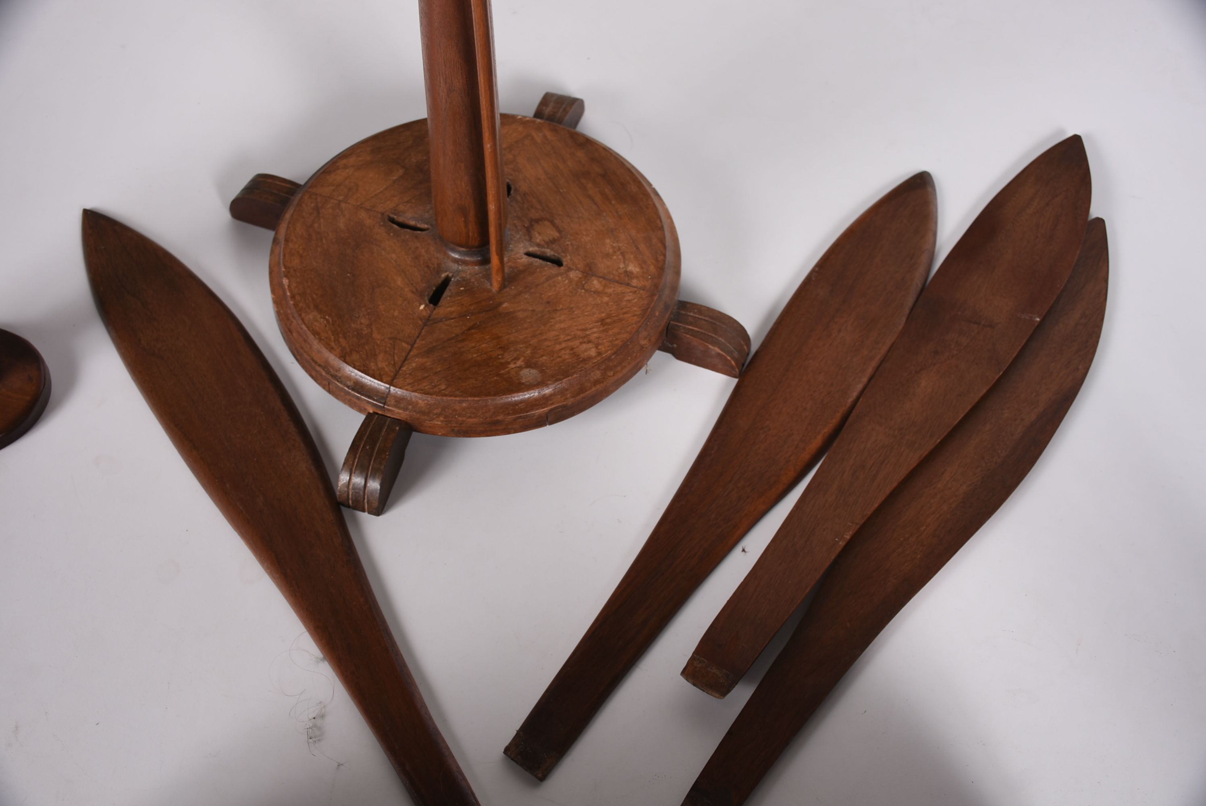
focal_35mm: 40
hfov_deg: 47.9
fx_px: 1358
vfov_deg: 33.1
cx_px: 603
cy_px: 403
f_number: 7.1
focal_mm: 27
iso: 100
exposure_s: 1/60
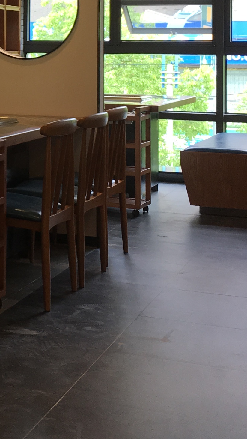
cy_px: 41
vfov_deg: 23.8
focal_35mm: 87
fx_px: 1013
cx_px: -171
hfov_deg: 12.8
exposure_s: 1/33
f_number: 2.2
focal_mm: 4.15
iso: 25
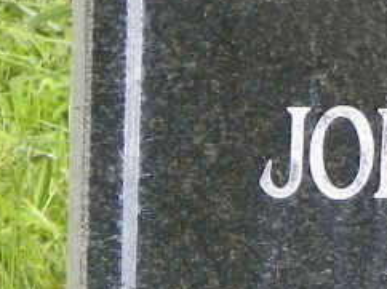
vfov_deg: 2.7
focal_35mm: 551
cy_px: 249
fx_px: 6154
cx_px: 756
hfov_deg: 3.6
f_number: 4
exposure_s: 1/100
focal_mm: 19.7
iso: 64
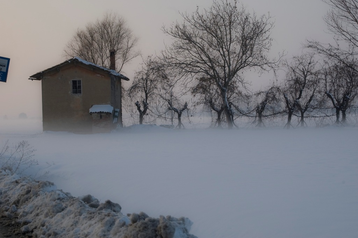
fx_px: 745
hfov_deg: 27.0
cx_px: 179
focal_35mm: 75
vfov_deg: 18.2
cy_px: 119
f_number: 9.5
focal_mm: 50
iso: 200
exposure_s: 1/250
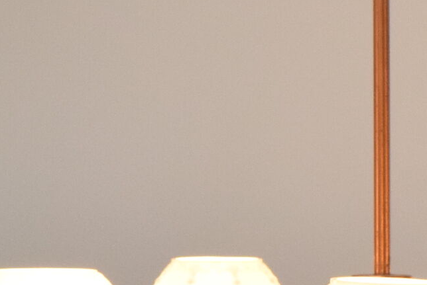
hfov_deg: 9.8
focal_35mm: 209
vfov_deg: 6.6
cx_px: 375
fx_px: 2482
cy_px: 128
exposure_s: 1/320
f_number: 9
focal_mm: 30
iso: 1600
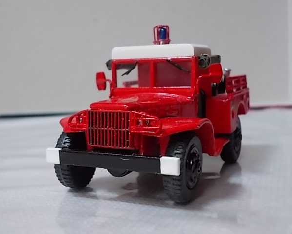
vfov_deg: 33.5
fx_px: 389
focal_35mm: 45
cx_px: 140
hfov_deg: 41.1
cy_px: 117
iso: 200
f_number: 3.3
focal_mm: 6.1
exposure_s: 1/2.5
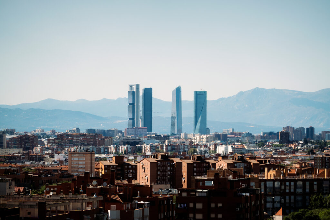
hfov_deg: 10.3
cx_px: 165
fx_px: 1833
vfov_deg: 6.9
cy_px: 110
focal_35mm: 200
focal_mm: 72
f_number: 4.5
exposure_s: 1/800
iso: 125
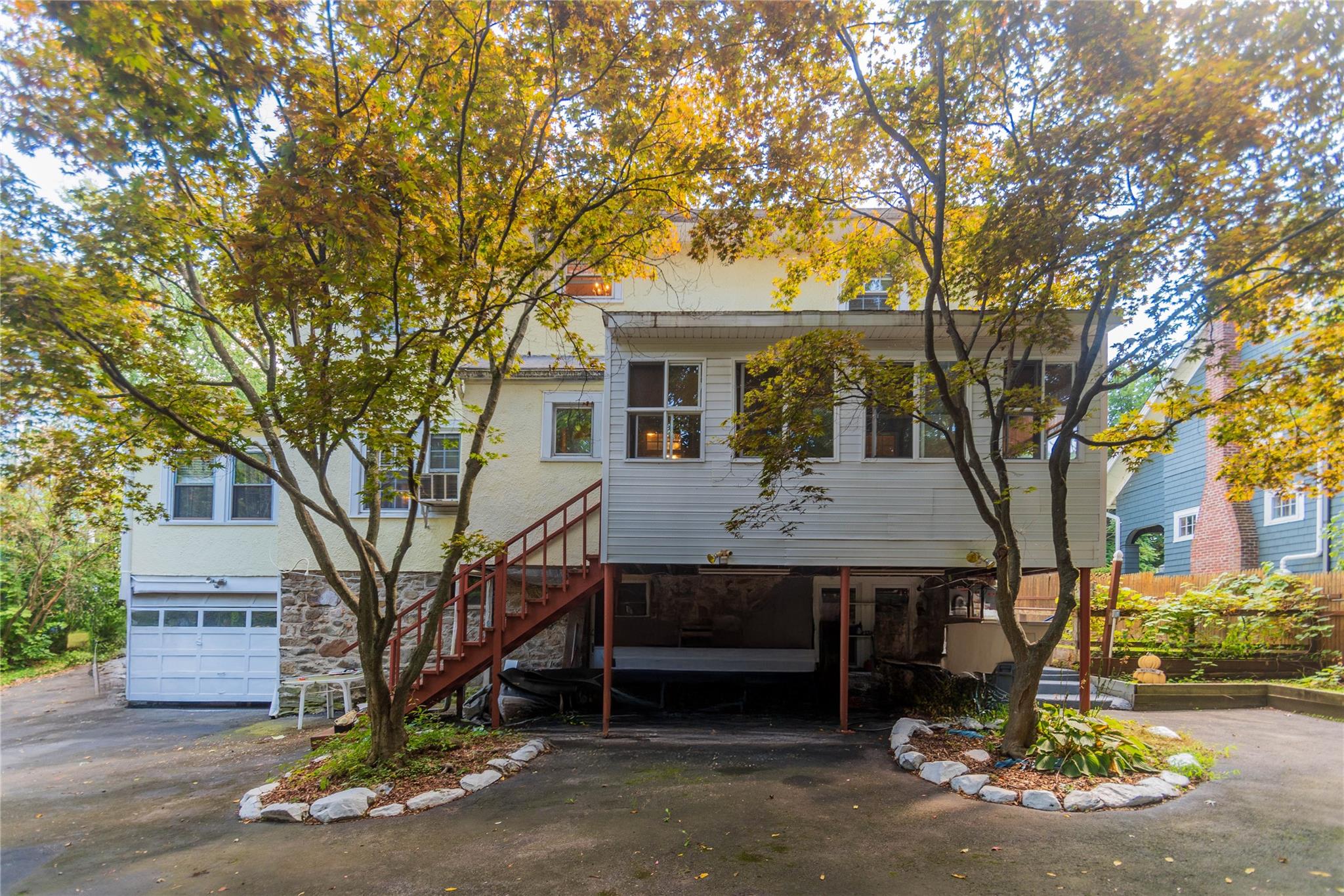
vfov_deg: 77.3
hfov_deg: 100.4
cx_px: 672
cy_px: 448
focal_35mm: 15
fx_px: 560
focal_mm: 10
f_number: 3.5
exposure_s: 1/50
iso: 100
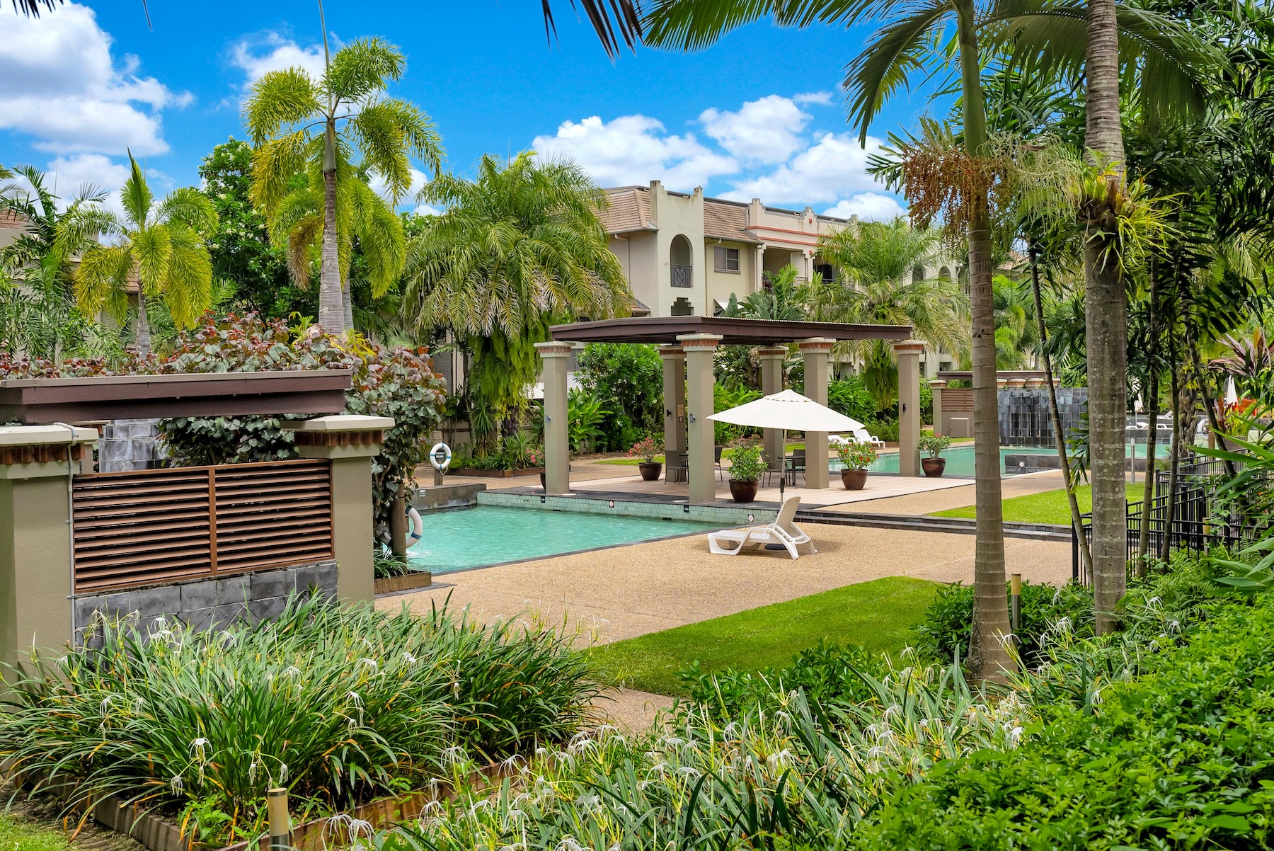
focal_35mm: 35
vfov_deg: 37.9
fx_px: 1239
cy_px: 426
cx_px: 637
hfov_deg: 54.4
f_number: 7.1
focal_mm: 35
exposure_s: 1/2000
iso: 640
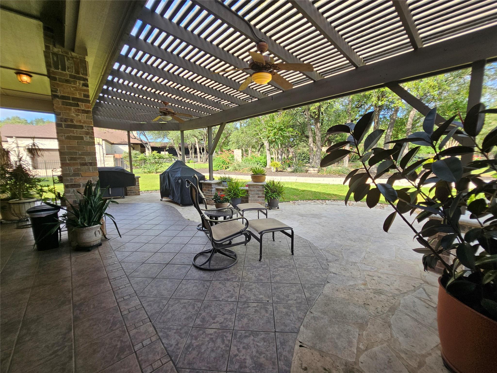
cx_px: 248
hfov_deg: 106.2
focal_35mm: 13
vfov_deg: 89.9
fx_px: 187
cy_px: 186
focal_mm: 2.2
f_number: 2.2
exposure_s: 1/359
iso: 64
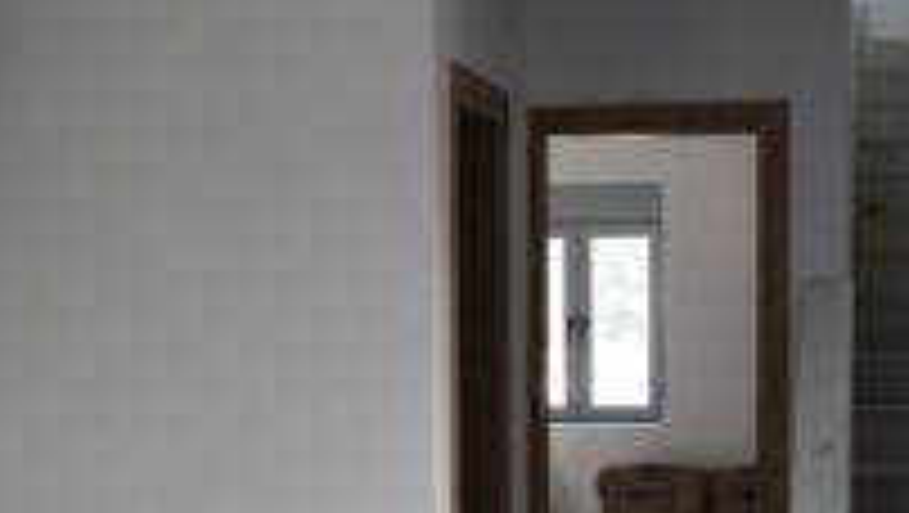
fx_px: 1785
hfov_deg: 28.6
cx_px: 446
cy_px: 407
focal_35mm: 74
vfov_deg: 16.2
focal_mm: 20
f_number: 4.5
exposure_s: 1/80
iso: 400
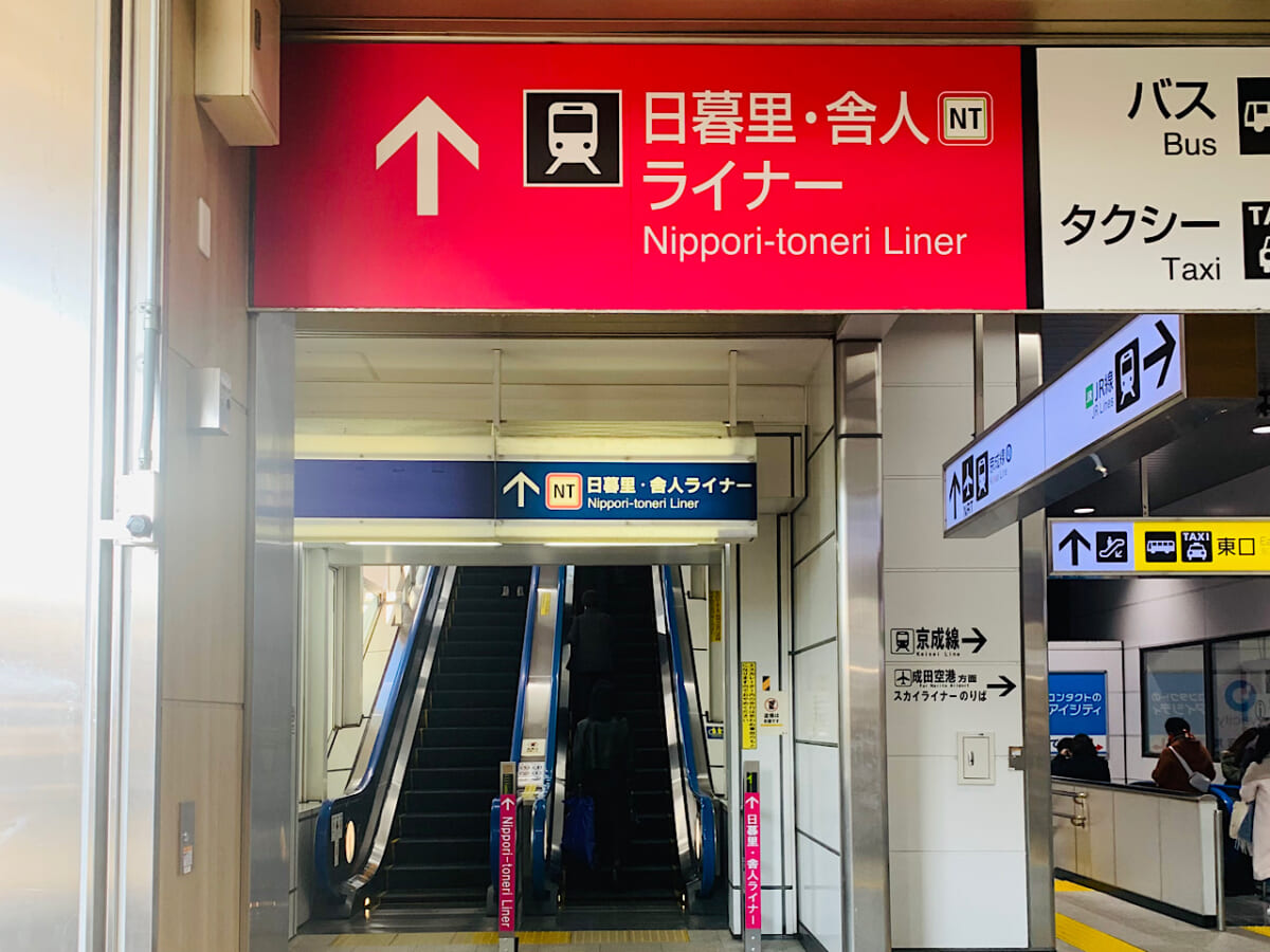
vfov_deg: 53.1
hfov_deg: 67.3
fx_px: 954
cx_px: 635
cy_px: 476
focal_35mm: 26
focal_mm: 4.25
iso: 80
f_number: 1.8
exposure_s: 1/121
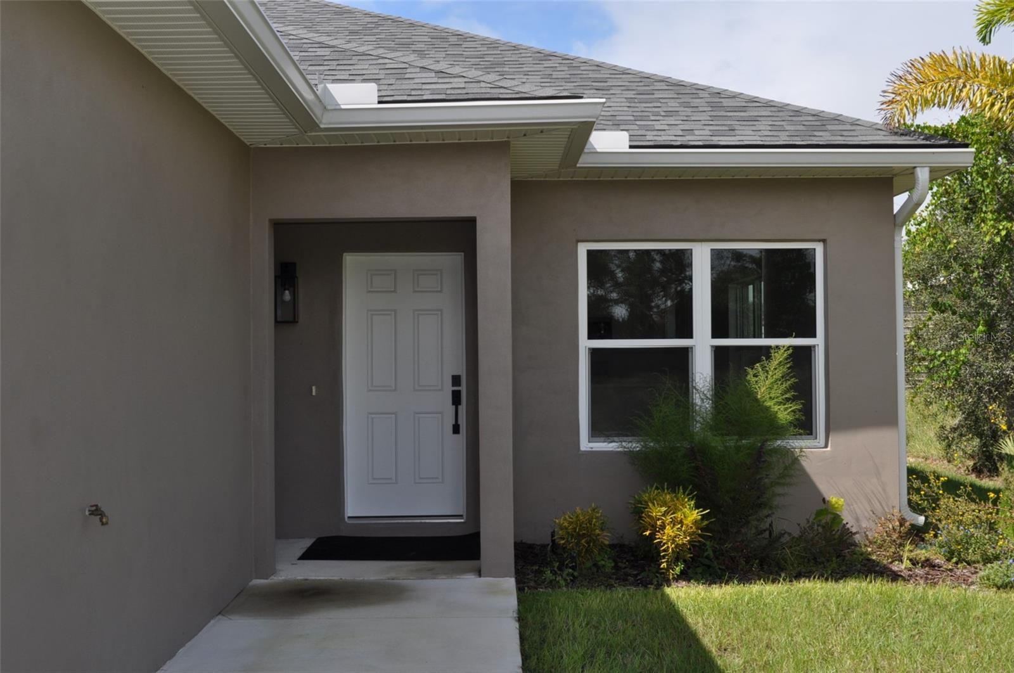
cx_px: 507
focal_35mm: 42
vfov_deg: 31.8
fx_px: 1181
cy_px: 336
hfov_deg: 46.5
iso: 200
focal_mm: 28
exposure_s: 1/200
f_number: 11
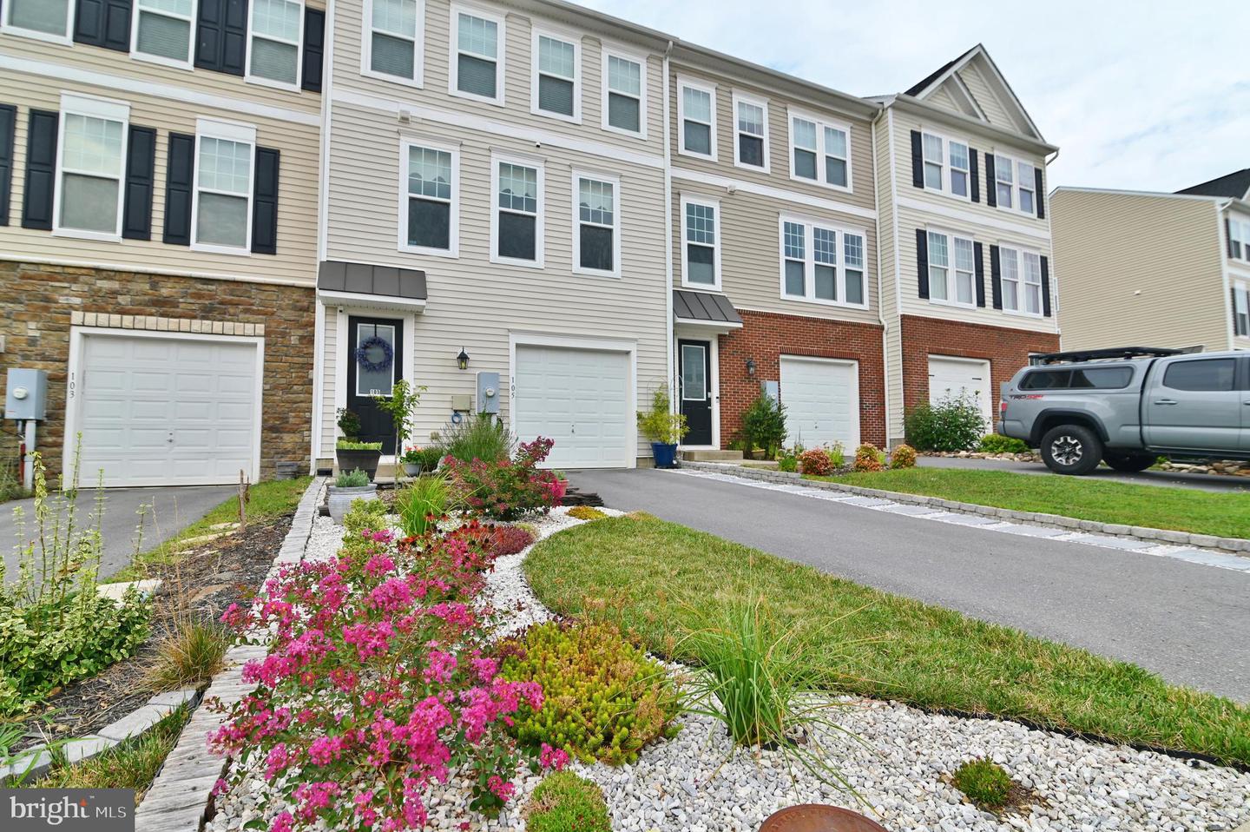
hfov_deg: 93.3
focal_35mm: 17
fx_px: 590
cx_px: 625
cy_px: 416
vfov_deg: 70.4
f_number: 5.6
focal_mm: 17
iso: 100
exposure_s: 1/250
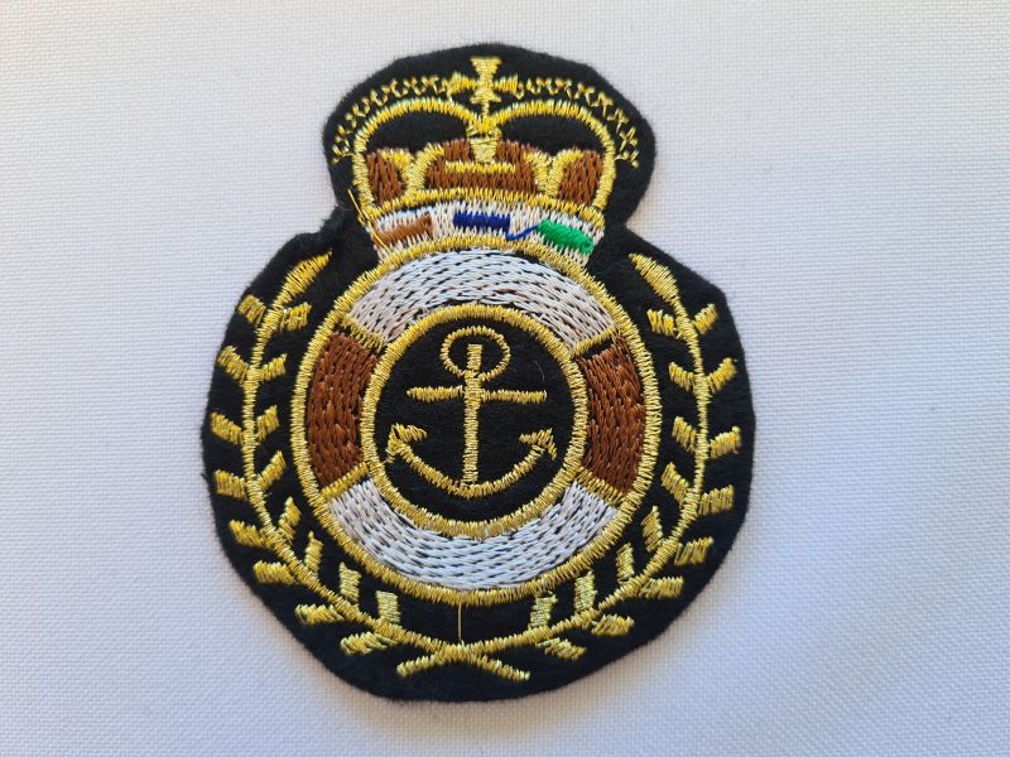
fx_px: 759
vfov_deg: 53.1
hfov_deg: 67.3
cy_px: 378
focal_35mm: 26
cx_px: 505
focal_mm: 5.4
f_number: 1.8
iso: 50
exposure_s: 1/120
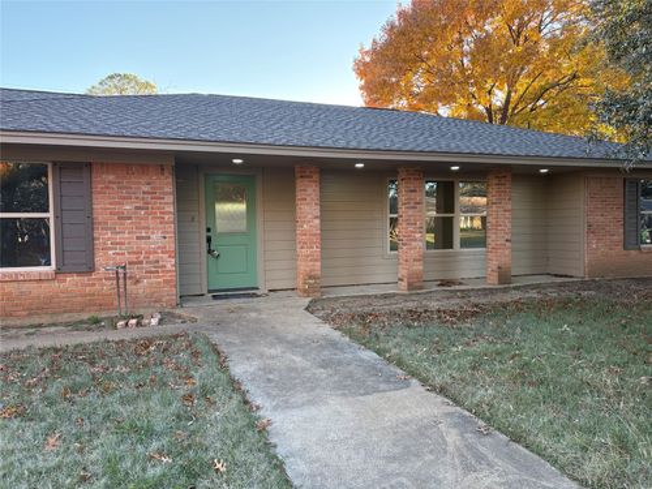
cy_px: 244
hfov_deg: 67.3
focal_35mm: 26
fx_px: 490
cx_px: 326
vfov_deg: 53.1
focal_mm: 5.96
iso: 100
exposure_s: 1/241
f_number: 1.6
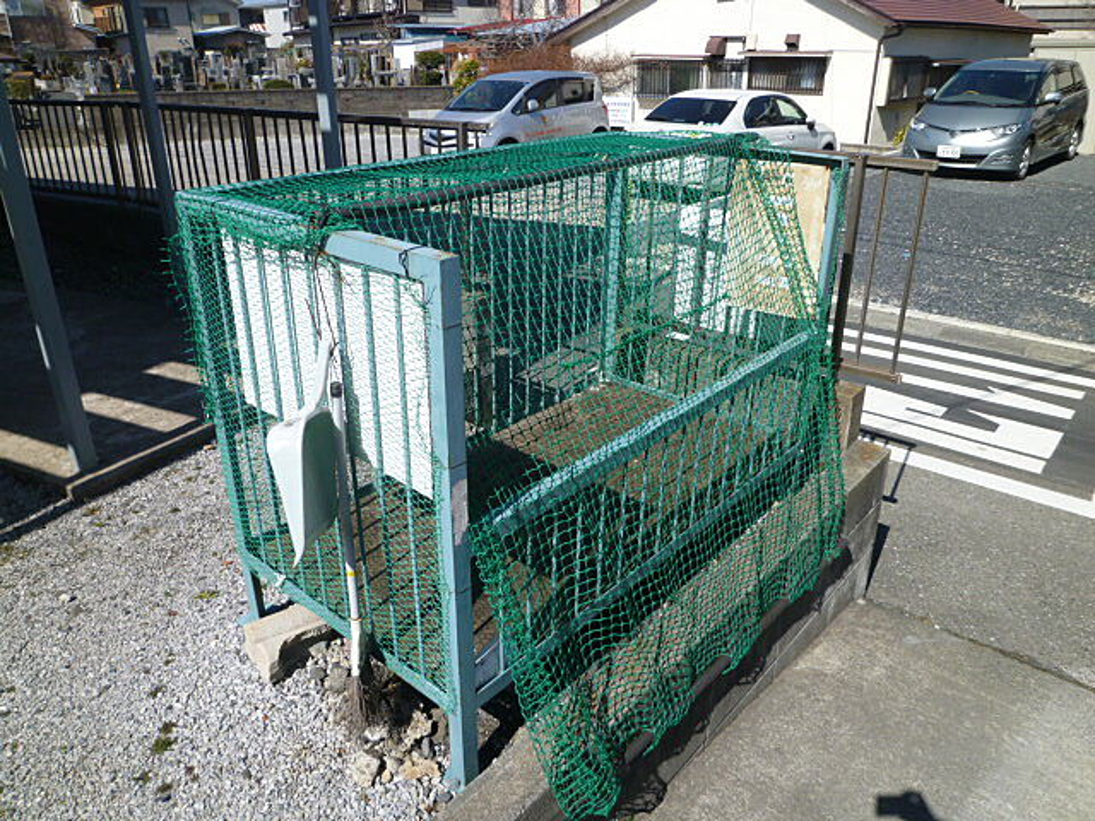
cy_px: 410
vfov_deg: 54.9
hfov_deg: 69.4
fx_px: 791
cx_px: 548
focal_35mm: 25
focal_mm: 4.5
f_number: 4.5
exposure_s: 1/500
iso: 80
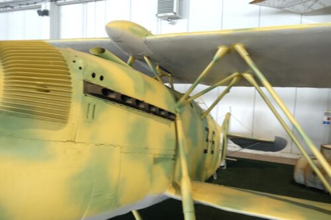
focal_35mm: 27
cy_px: 110
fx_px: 248
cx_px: 166
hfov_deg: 67.4
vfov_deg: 47.9
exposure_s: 1/5
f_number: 2.8
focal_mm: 18
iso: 100
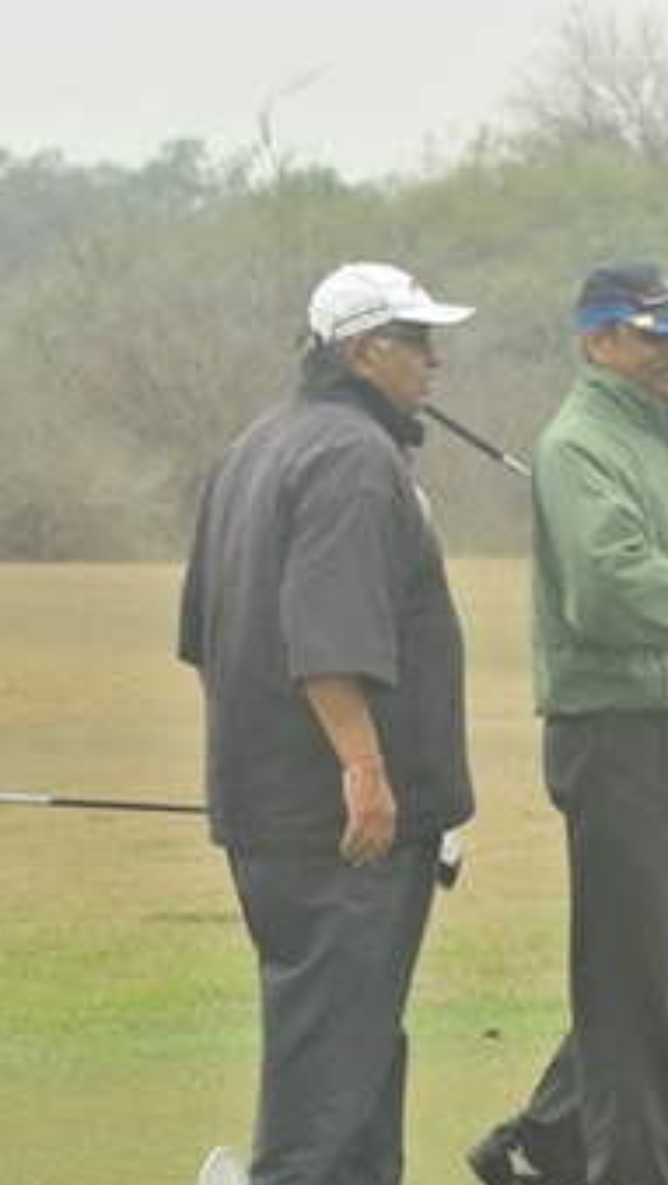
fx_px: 6982
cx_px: 658
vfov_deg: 9.7
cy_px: 668
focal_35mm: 222
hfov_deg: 5.5
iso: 400
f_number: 4
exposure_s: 1/640
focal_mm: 80
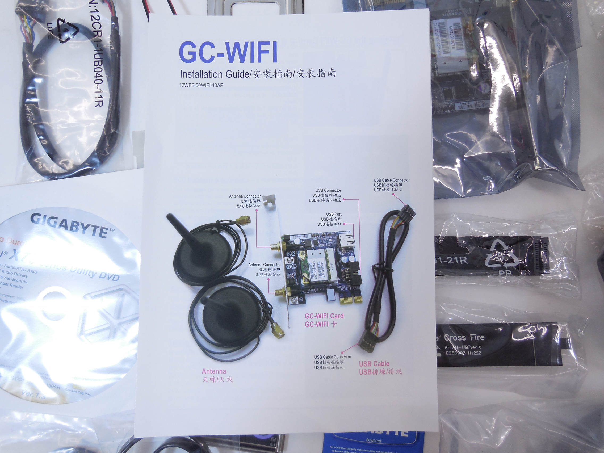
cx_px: 302
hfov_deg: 69.4
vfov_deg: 54.9
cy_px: 226
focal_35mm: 25
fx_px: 436
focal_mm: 4.5
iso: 125
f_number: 3.1
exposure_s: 1/80
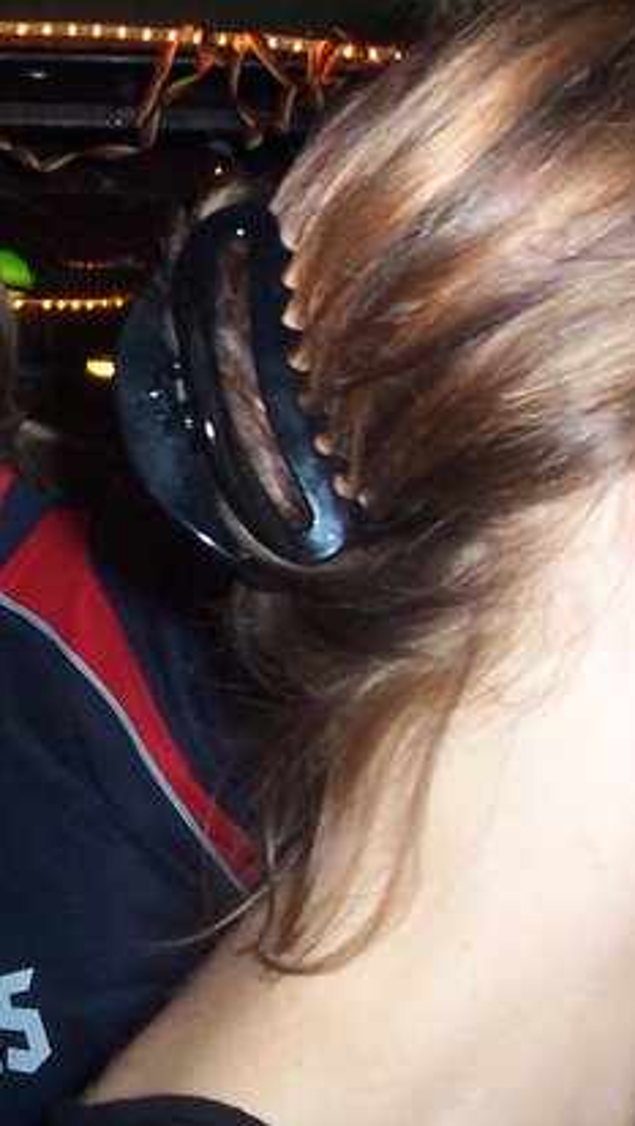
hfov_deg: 15.1
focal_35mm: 78
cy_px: 466
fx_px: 2330
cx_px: -90
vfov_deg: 27.1
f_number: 2.8
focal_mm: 5.6
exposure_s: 1/60
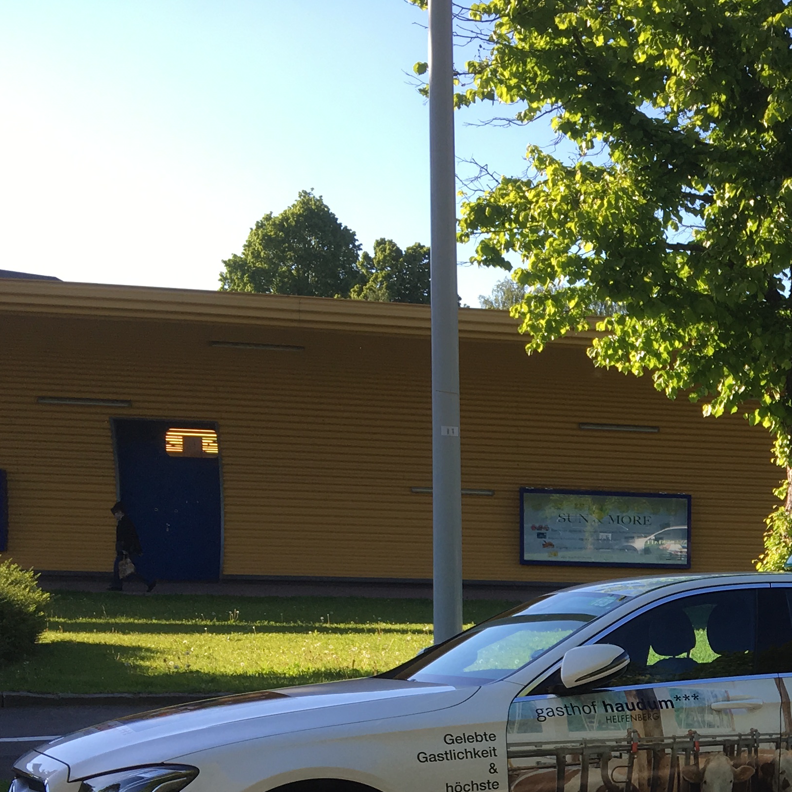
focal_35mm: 64
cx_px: 947
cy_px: 731
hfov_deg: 24.4
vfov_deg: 25.9
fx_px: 1657
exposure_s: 1/472
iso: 25
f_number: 2.2
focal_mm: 4.15
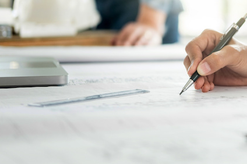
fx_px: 686
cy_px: 40
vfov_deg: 13.6
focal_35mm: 100
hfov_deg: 20.0
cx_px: 230
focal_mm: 35
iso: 200
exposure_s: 1/180
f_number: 2
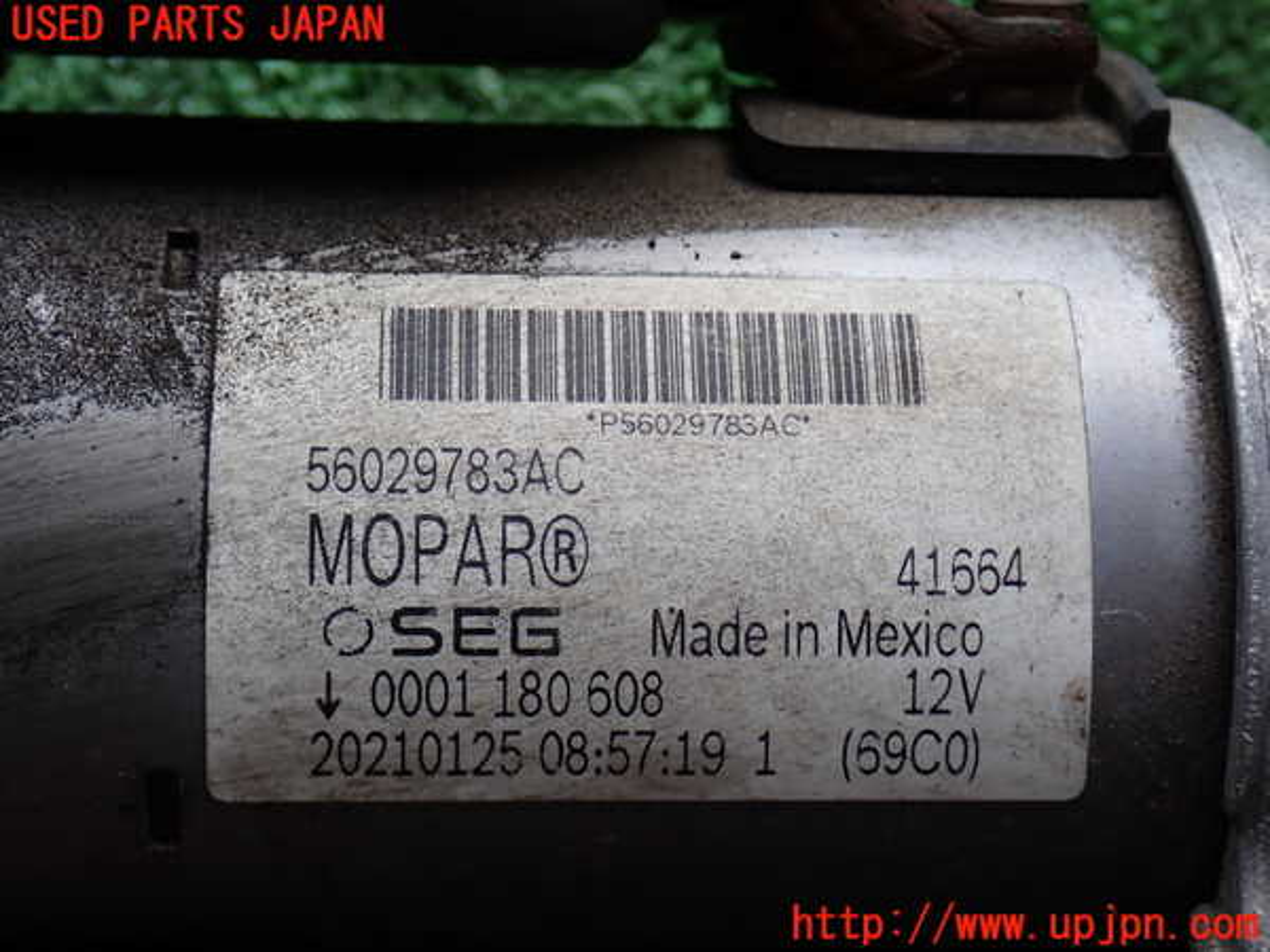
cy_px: 476
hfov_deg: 31.2
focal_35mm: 62
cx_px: 635
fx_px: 2275
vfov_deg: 23.7
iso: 100
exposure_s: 1/125
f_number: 3.6
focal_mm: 11.09
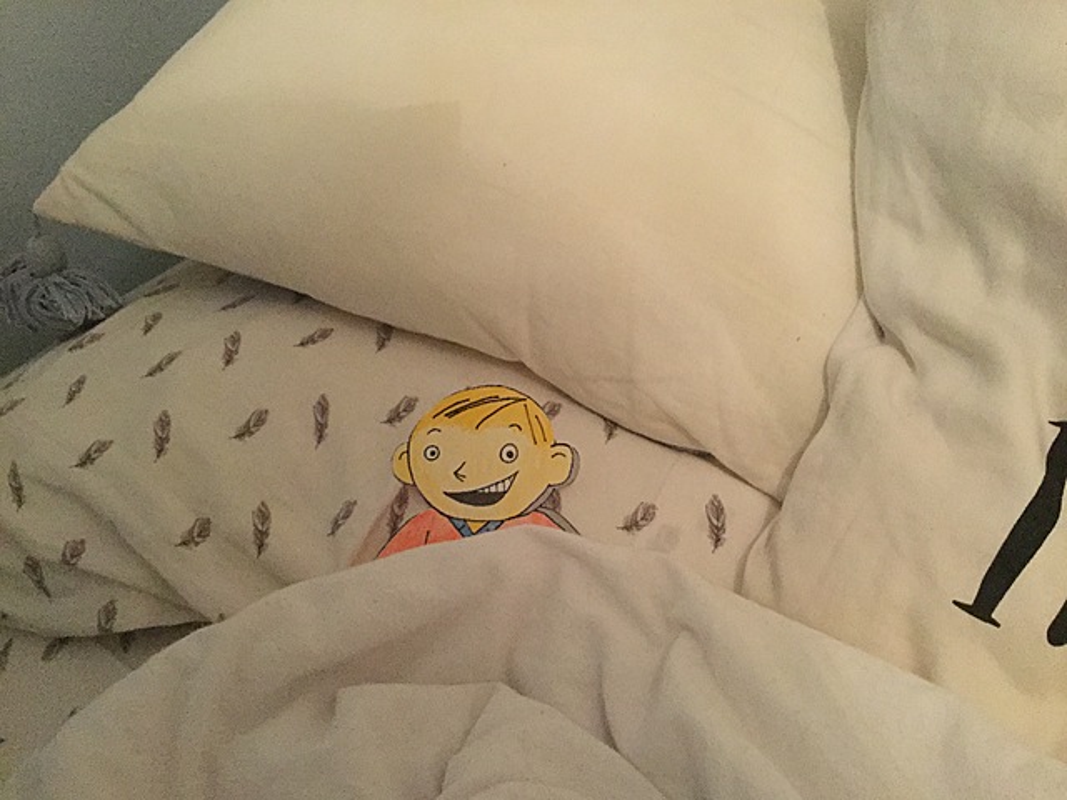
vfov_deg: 45.4
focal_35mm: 31
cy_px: 400
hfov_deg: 58.4
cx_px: 534
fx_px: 956
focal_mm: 3.3
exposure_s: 1/15
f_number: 2.4
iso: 320
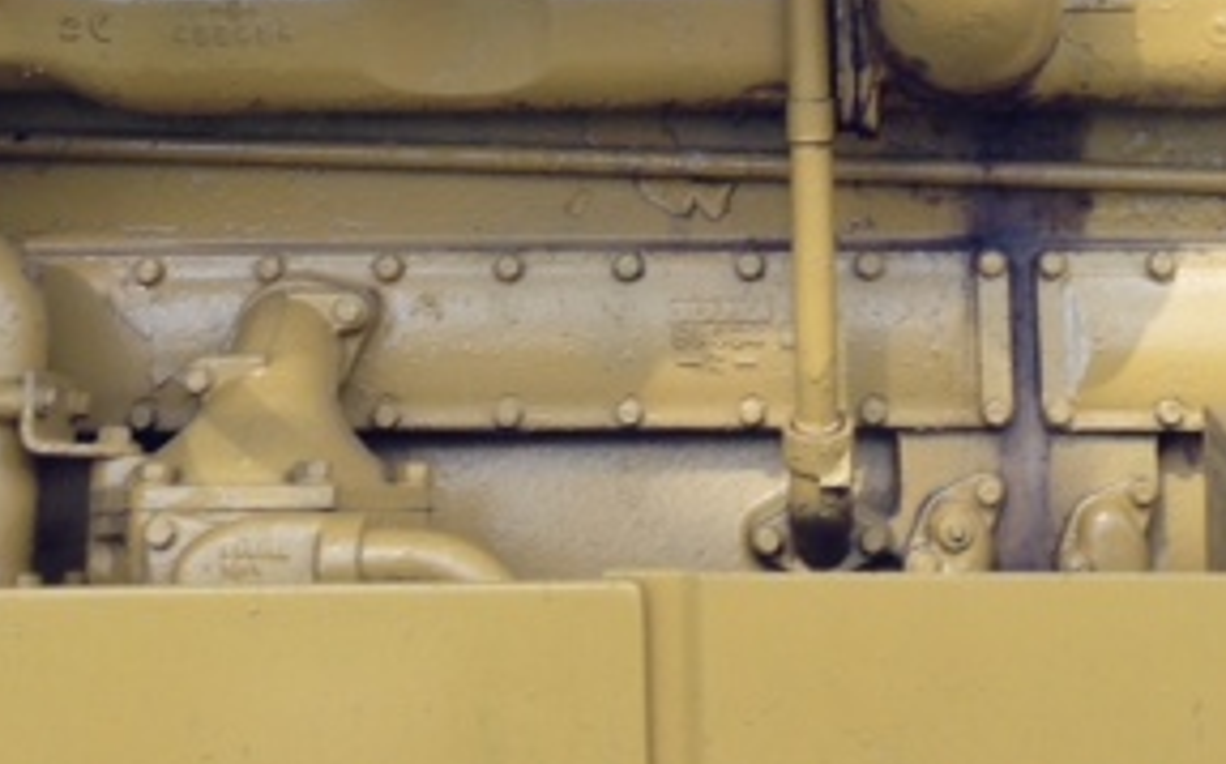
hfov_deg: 26.4
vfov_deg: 15.9
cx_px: 739
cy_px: -196
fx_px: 2605
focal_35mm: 78
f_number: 2.4
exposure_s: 1/120
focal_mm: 4.12
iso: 50
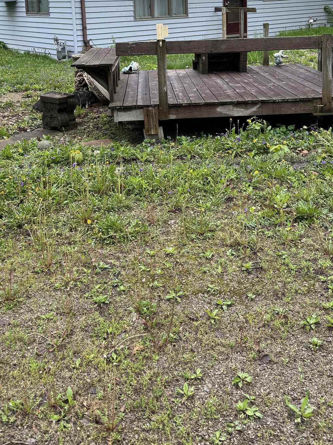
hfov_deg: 34.3
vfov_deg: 42.6
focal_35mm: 42
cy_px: 84
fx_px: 539
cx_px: 191
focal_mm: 6.76
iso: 80
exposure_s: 1/194
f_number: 1.78
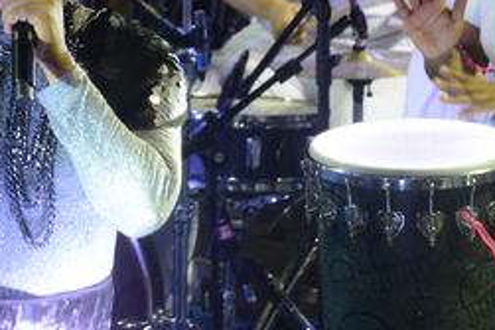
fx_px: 6815
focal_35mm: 496
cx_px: 9
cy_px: -41
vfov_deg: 2.8
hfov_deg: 4.2
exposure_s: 1/250
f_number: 5.6
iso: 2500
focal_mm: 170
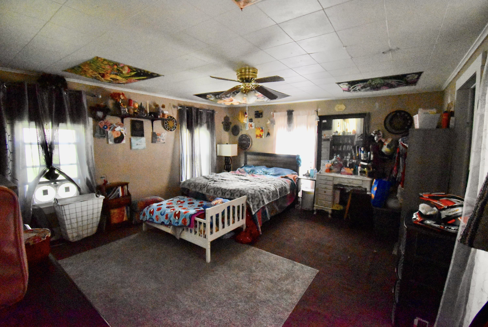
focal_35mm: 15
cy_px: 164
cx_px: 244
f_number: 4.5
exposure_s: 1/125
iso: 9000
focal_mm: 10
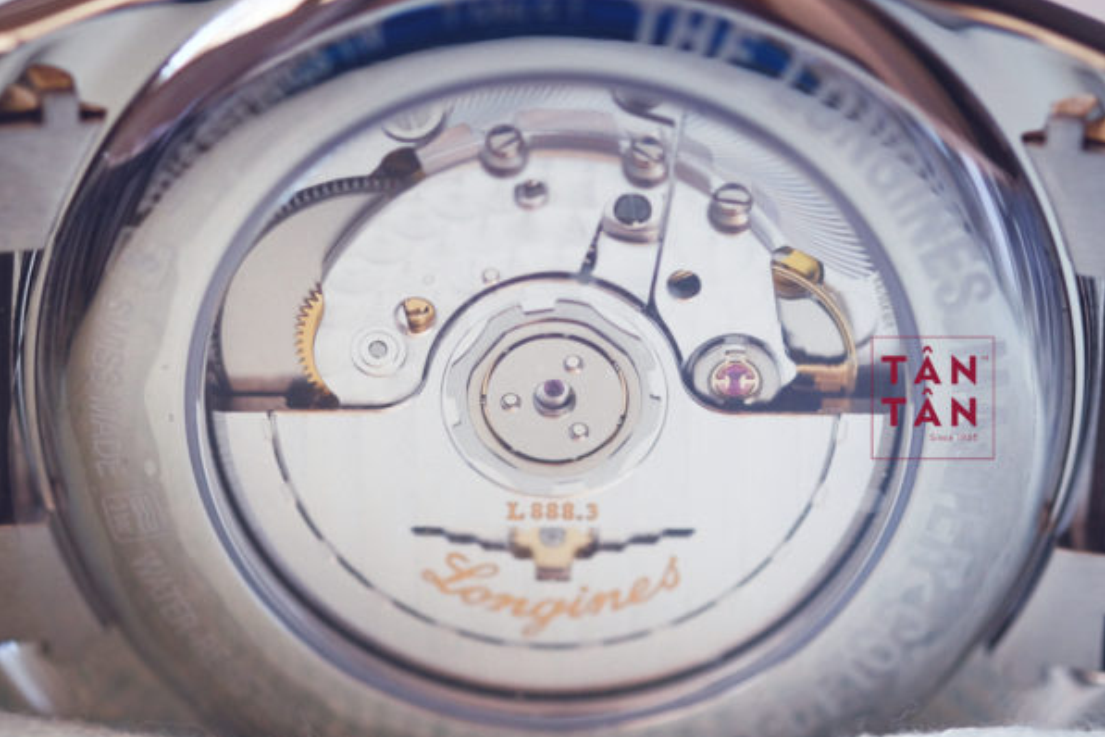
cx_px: 557
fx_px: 3468
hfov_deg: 18.1
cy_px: 398
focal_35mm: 113
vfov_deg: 12.1
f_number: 3.6
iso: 1250
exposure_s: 1/125
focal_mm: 60
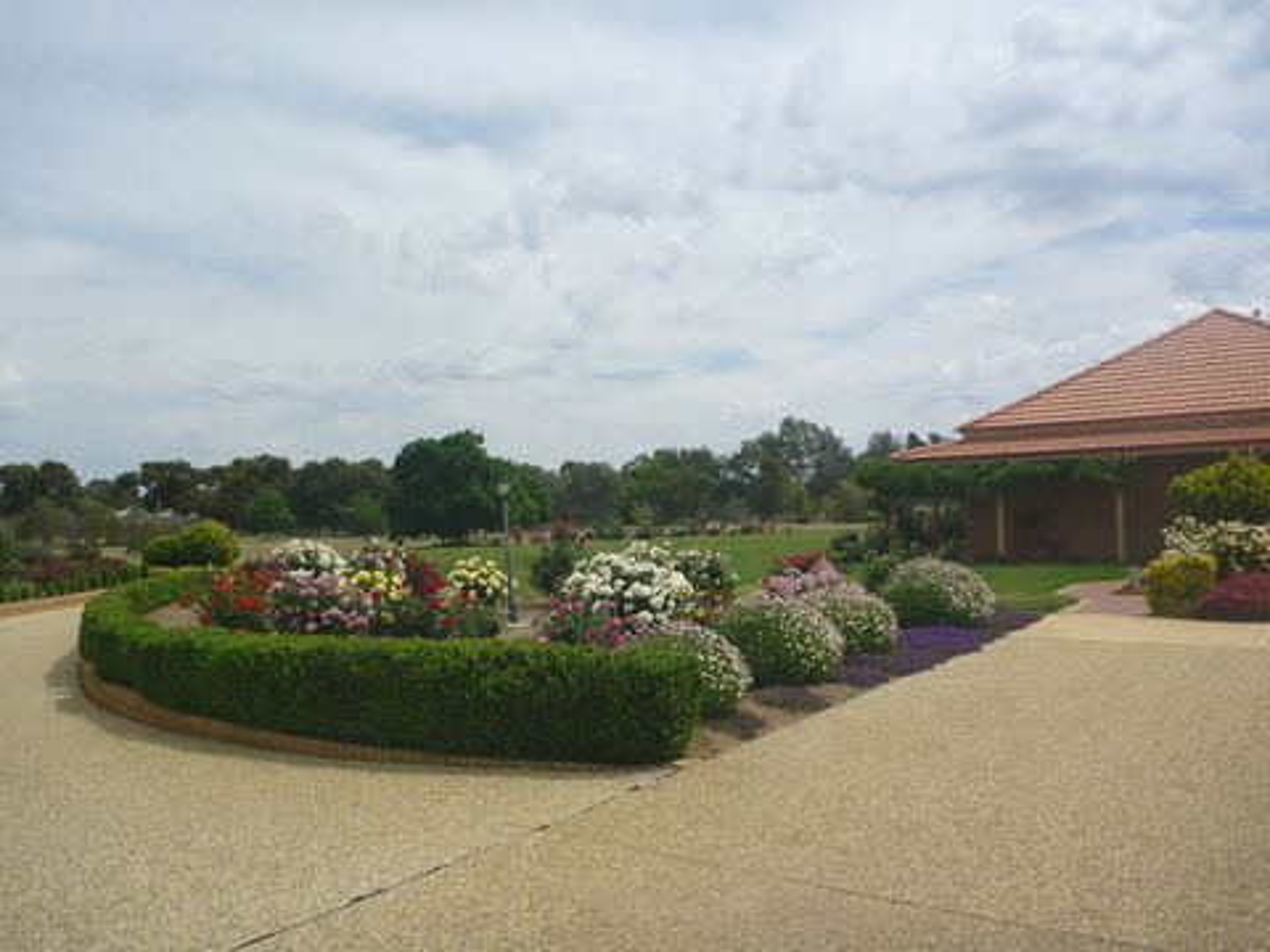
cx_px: 635
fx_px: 1027
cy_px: 476
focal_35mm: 28
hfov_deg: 63.4
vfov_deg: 49.7
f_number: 10
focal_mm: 4.9
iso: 80
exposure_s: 1/200
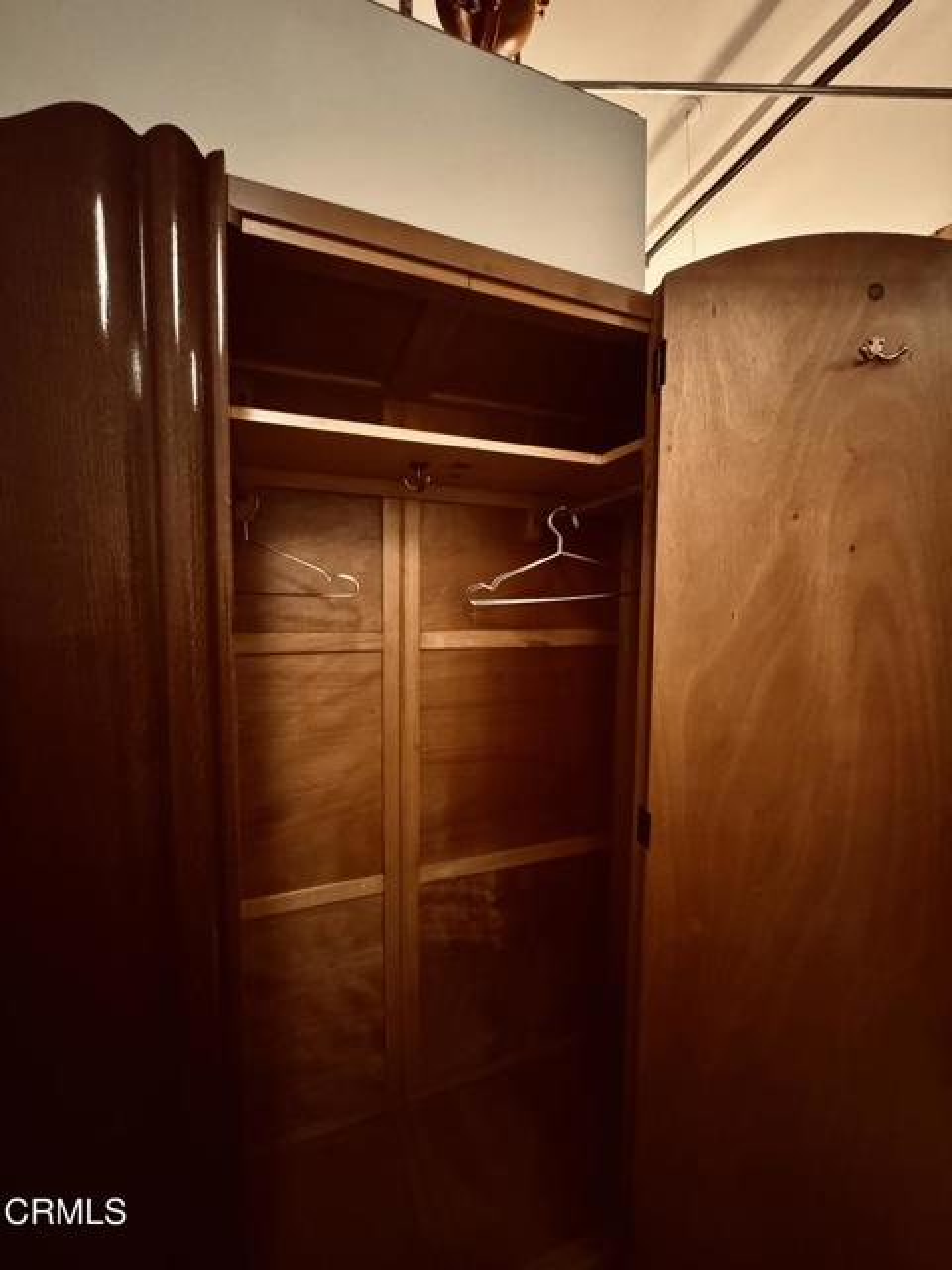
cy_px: 635
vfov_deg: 102.1
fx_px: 513
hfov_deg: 85.7
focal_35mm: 14
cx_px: 476
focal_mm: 2.22
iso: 2000
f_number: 2.2
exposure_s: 1/30
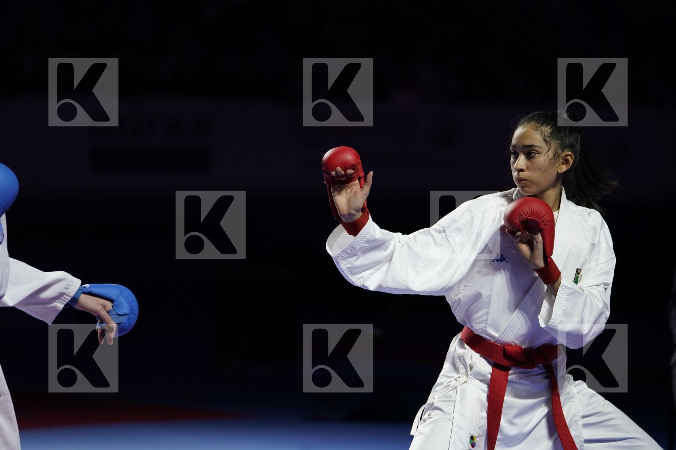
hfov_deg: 13.7
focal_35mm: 150
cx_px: 338
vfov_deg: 9.1
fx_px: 2816
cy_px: 225
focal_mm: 150
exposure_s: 1/1000
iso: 1250
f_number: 2.8
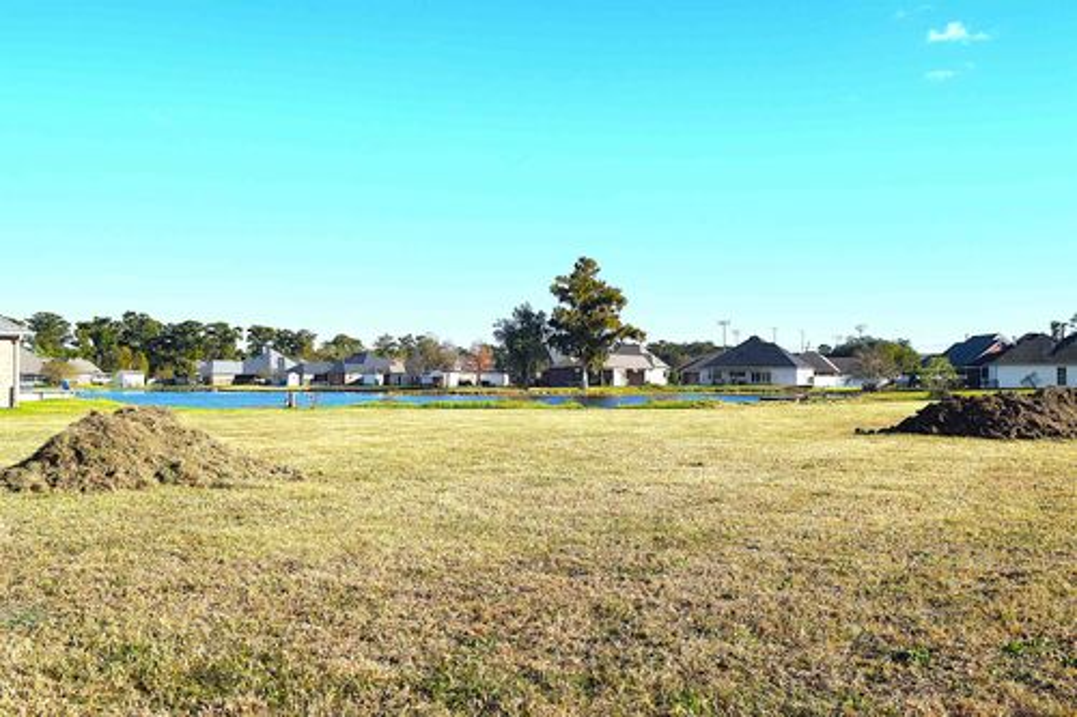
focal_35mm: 34
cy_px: 358
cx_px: 538
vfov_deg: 38.3
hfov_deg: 55.1
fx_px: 1032
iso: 200
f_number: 10
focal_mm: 23
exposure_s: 1/400
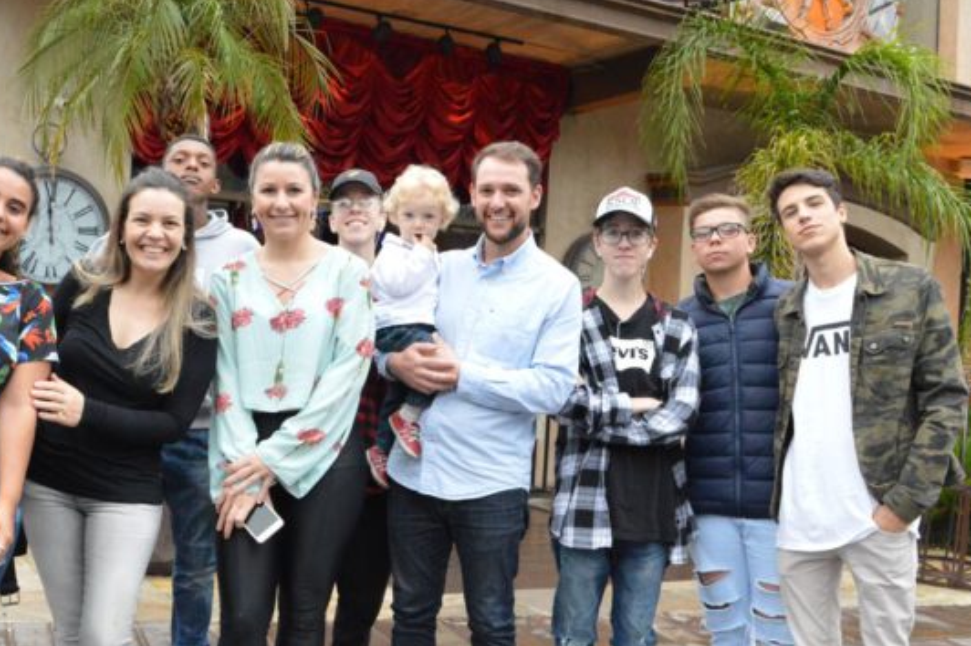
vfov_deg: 34.2
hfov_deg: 49.3
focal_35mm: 39
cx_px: 385
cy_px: 339
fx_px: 1051
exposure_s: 1/200
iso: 3200
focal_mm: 18
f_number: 7.1
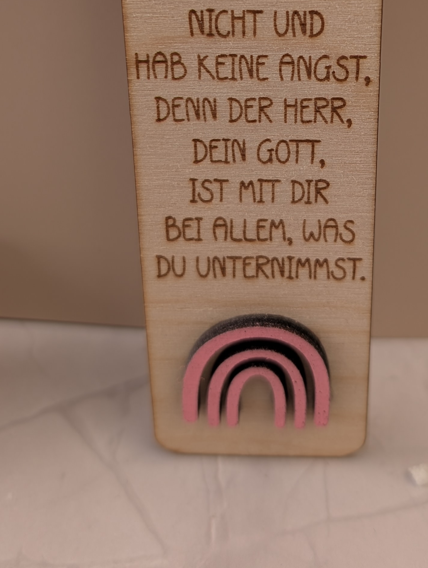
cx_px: 284
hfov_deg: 27.9
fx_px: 855
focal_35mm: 52
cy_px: 100
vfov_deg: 35.4
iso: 16
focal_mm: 6.9
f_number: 1.68
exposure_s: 1/105
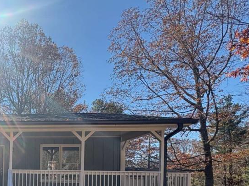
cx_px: -23
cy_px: 174
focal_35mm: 31
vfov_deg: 41.2
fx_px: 223
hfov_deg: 44.8
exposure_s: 1/1094
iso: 64
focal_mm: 2.22
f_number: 2.2
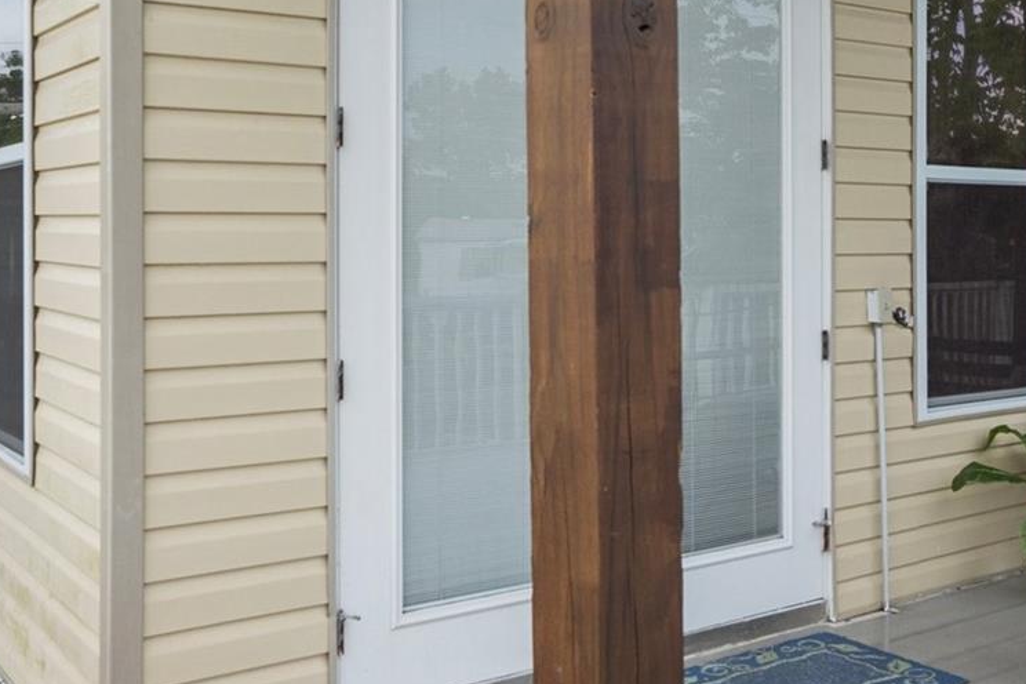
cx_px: 578
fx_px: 1225
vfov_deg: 31.1
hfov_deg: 45.3
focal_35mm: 43
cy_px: 255
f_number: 8
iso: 400
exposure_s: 1/800
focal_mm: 20
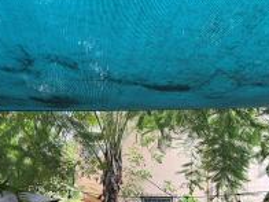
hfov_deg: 38.5
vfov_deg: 28.0
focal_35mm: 49
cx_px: 89
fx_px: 381
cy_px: 199
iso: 200
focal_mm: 6.76
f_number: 1.78
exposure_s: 1/104
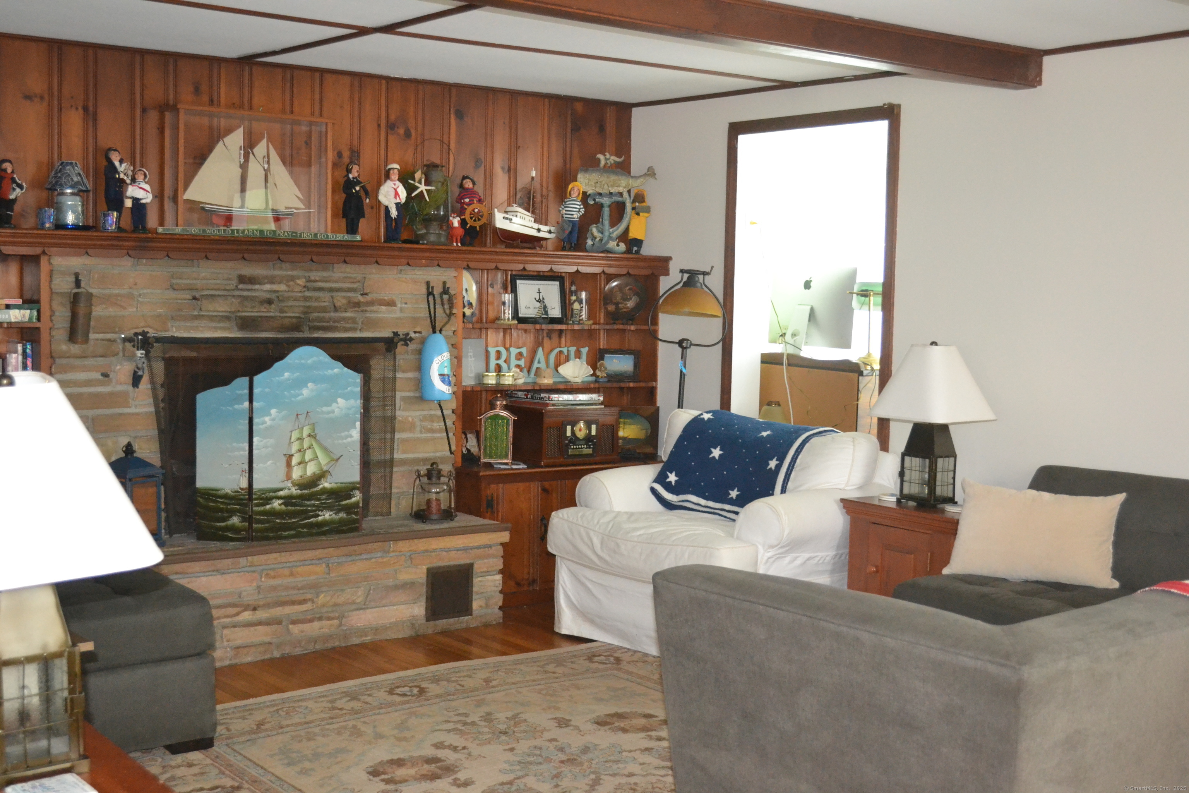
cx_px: 594
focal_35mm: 42
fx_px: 1387
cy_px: 396
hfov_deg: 46.4
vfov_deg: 31.9
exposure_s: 1/60
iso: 3200
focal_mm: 28
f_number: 4.5
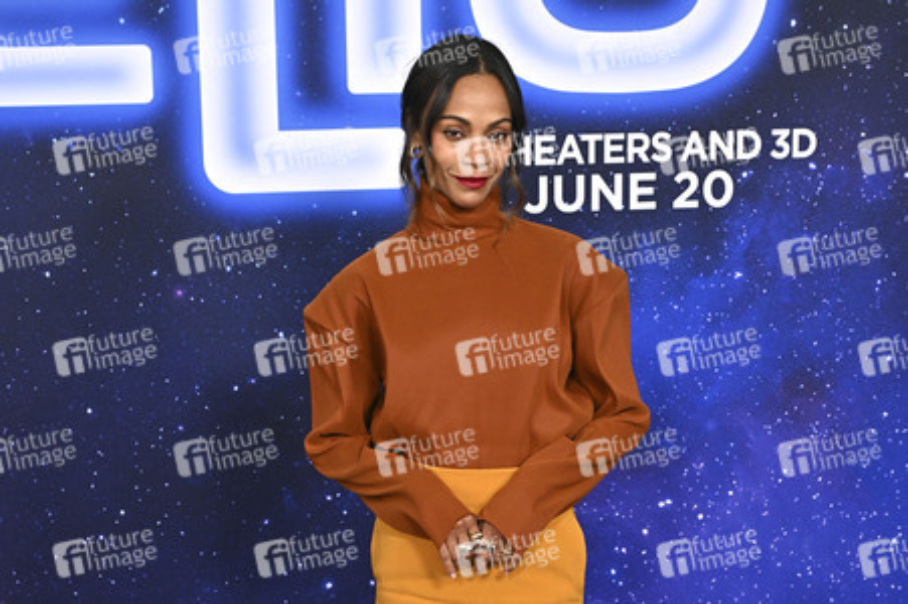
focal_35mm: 53
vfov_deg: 25.5
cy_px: 302
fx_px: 1336
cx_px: 454
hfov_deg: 37.5
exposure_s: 1/320
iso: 1600
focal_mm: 53
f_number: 5.6
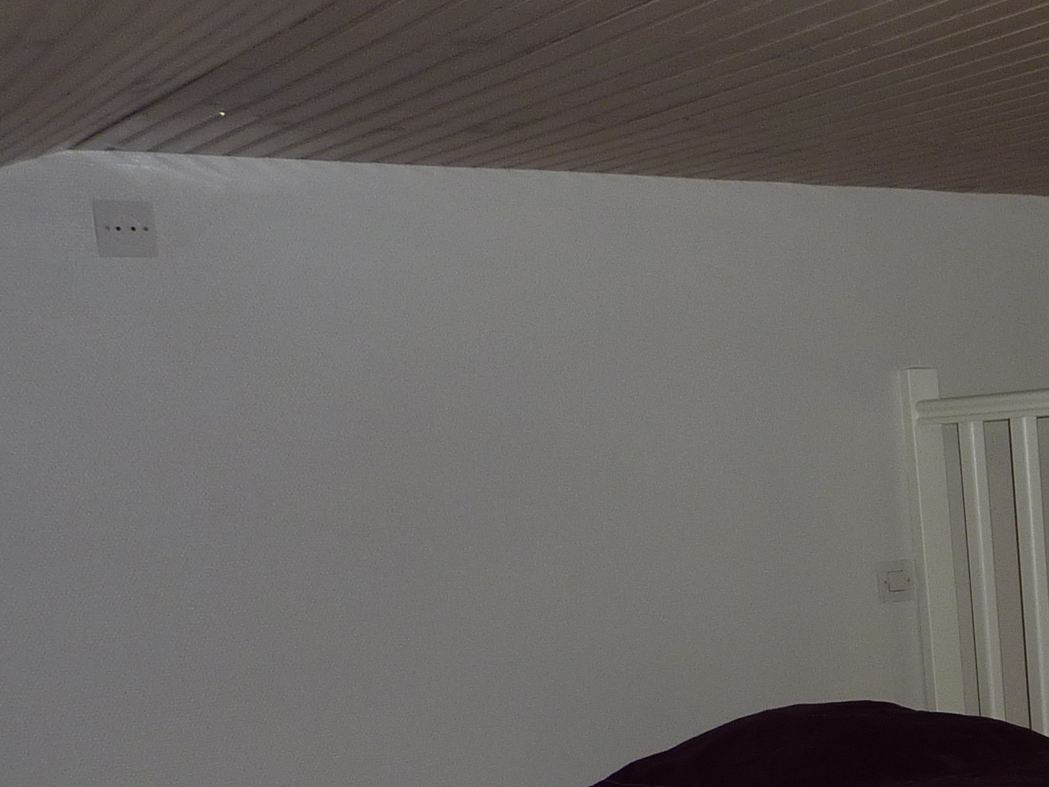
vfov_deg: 22.6
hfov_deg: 27.7
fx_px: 1879
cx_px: 1234
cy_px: 808
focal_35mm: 62
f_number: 3.3
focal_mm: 4.1
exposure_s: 1/30
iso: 100
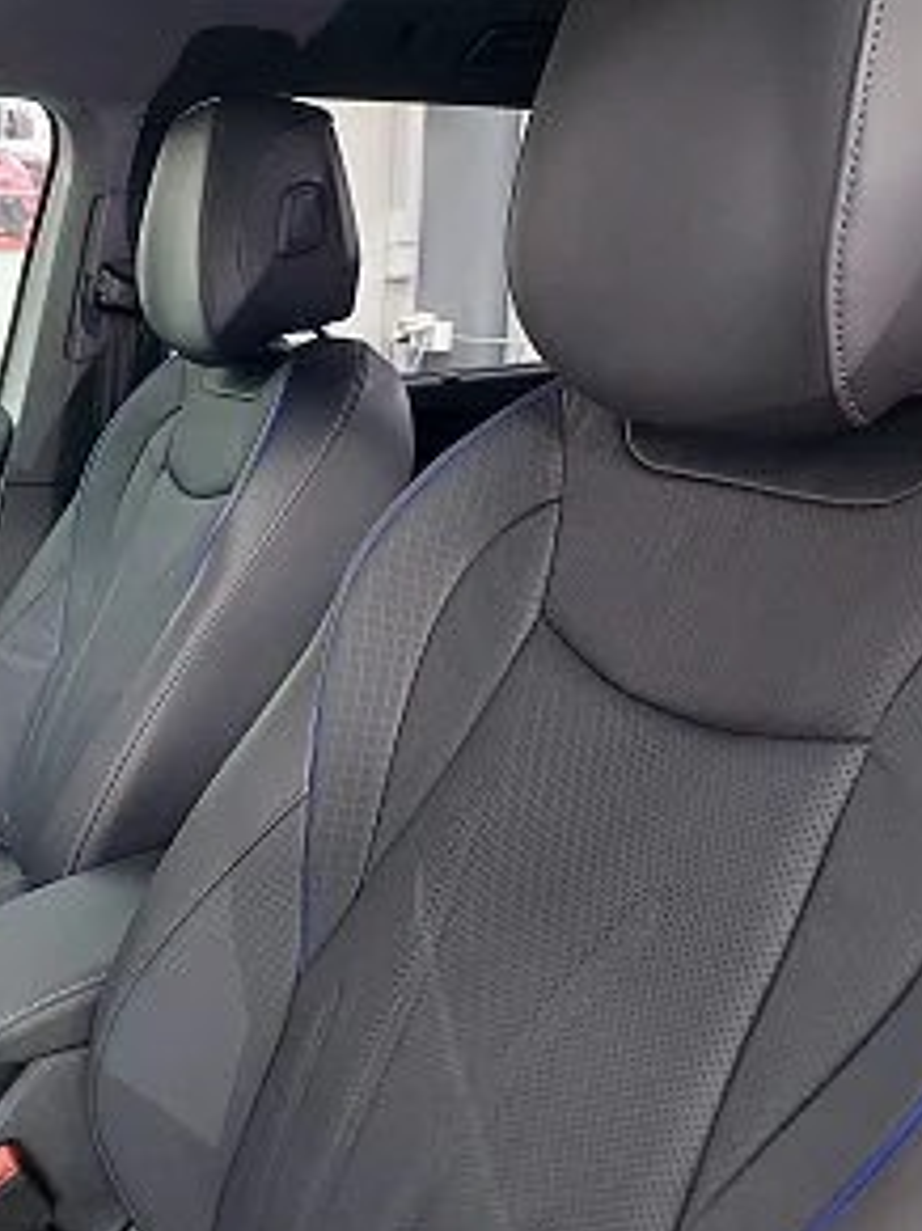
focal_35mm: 33
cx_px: 190
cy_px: 630
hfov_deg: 41.2
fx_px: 1173
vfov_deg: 55.4
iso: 320
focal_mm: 5.23
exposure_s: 1/25
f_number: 1.8
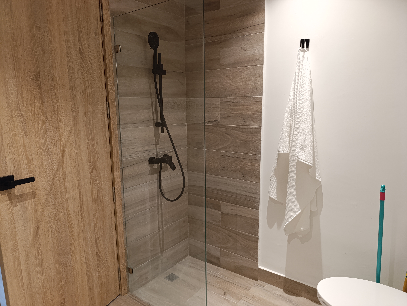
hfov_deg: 73.8
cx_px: 204
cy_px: 153
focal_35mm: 23
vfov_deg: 59.0
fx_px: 271
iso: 1250
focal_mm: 6.14
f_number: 1.6
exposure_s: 1/50
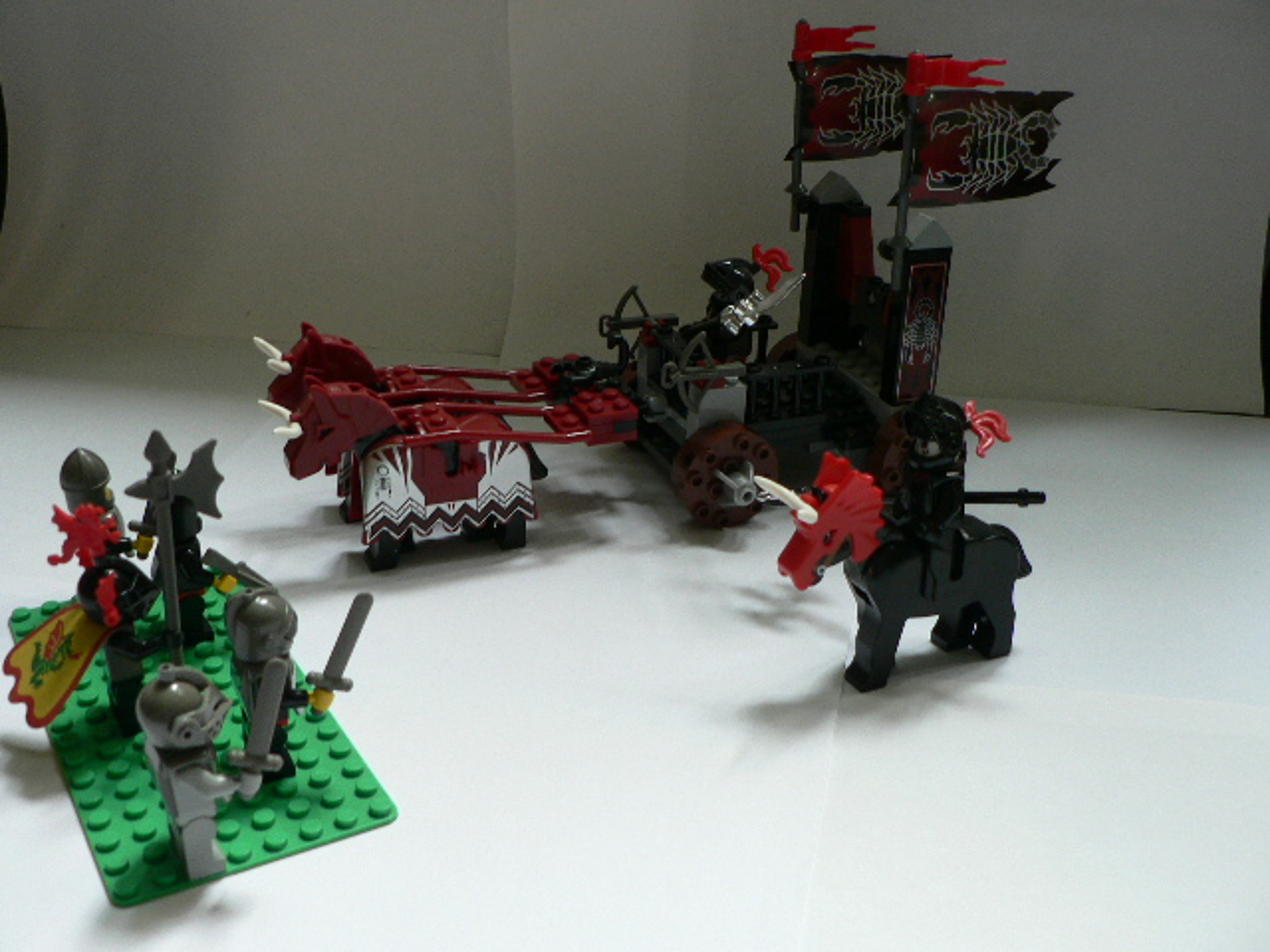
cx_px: 635
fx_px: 1321
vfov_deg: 39.7
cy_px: 476
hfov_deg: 51.4
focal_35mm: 36
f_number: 2.8
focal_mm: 6
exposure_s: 1/25
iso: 100
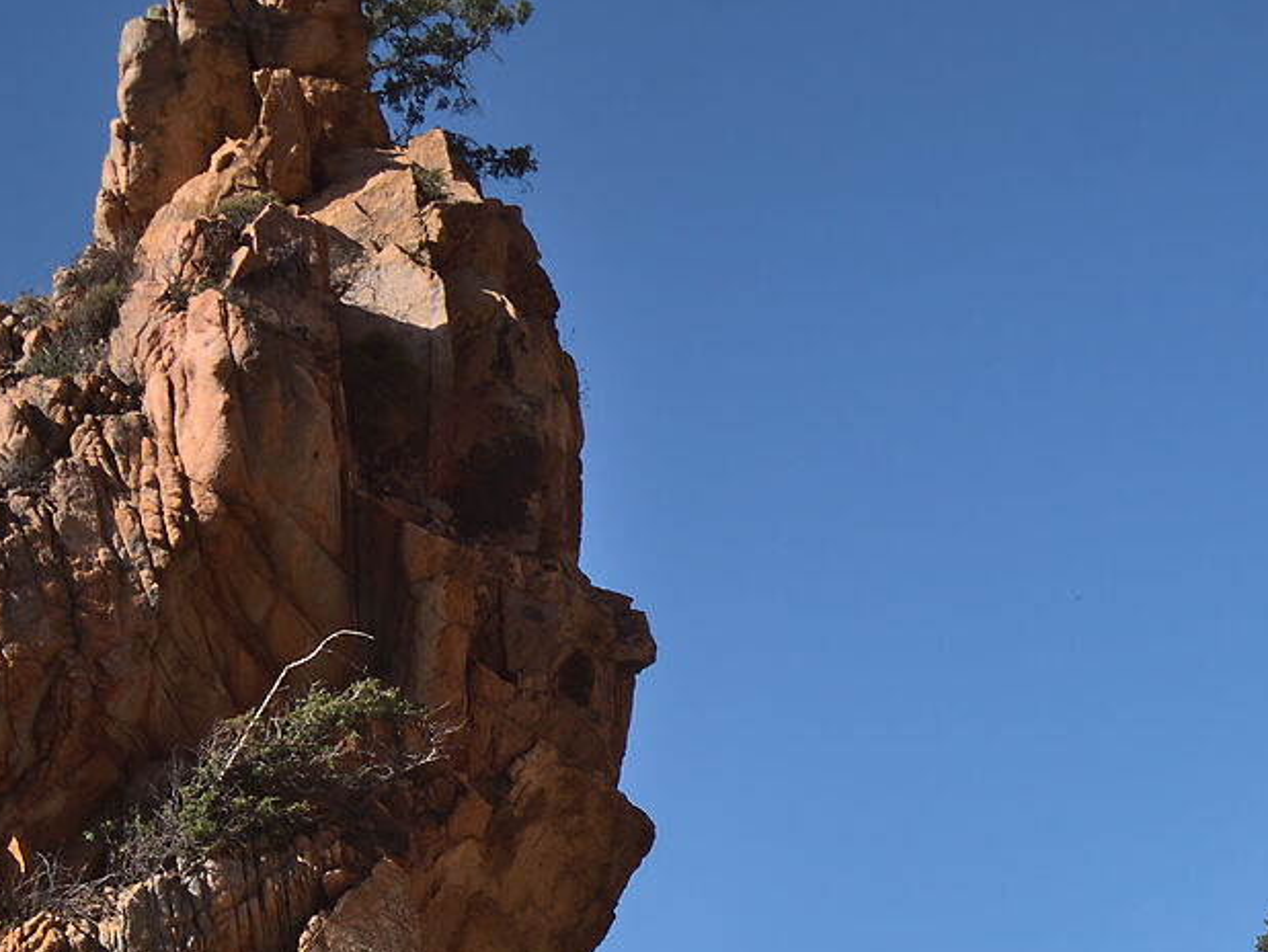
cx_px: 1247
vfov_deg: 12.9
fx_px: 4104
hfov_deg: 17.2
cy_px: 1147
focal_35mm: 112
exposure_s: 1/500
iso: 200
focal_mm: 20
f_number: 8
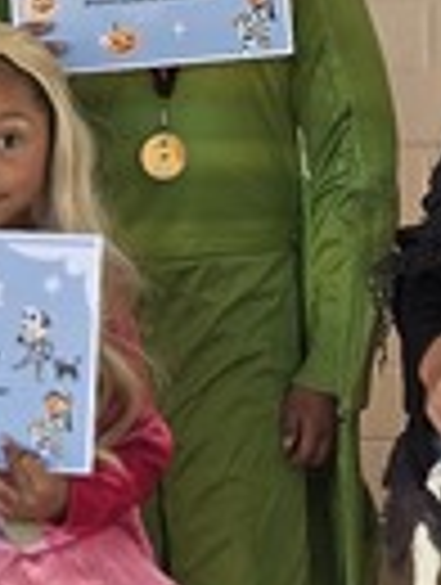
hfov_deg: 8.2
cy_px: 338
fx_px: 3065
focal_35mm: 181
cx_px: 45
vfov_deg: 10.9
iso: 32
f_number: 1.7
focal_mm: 6.3
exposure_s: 1/120
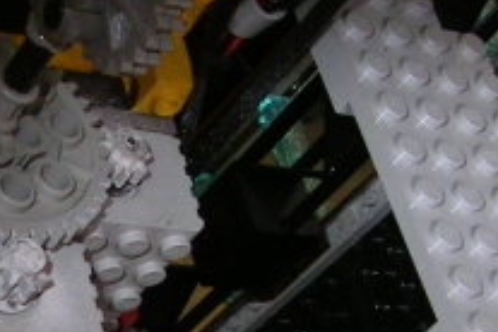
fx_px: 1798
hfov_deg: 15.7
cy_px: 416
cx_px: 140
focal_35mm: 130
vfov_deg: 10.4
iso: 100
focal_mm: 5.6
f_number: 4.8
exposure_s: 1/30
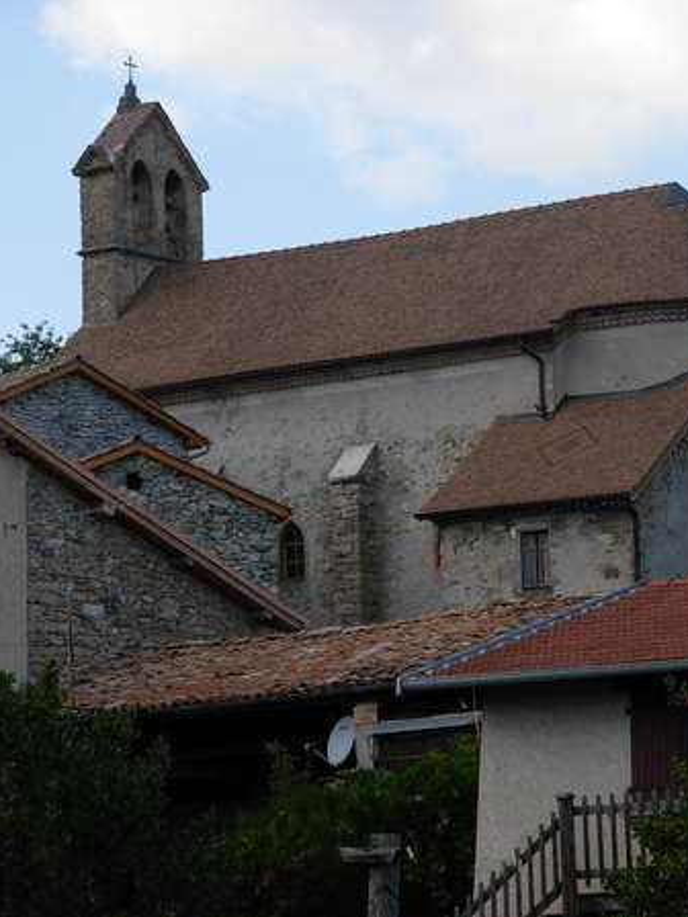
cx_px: 414
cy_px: 458
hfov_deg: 9.9
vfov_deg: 13.2
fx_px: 3975
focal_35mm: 150
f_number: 4.2
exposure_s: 1/406
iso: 79
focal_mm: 18.6
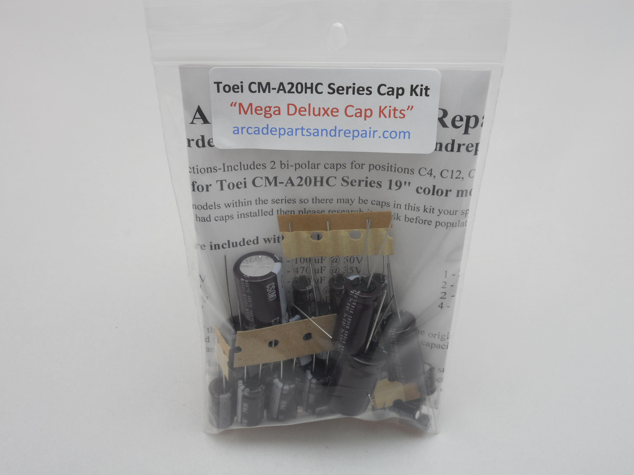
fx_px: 806
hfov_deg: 42.9
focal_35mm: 44
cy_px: 238
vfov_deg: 32.9
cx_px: 317
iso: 110
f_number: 4.7
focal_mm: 7.9
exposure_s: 1/30
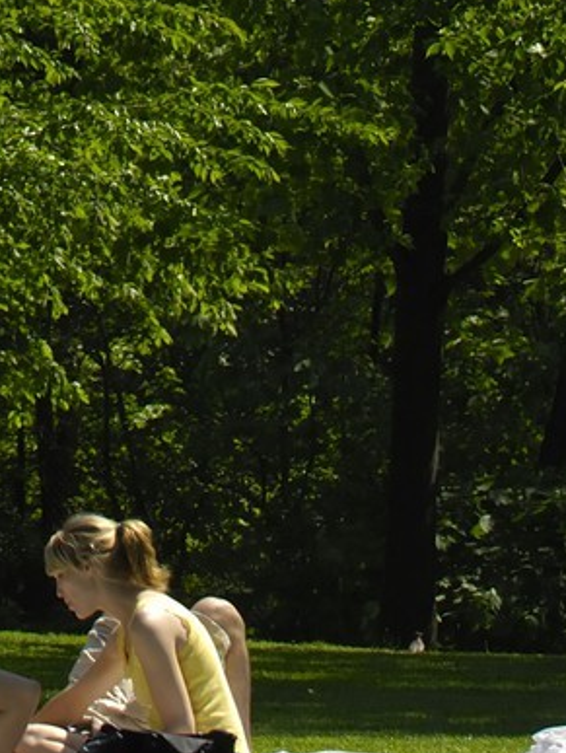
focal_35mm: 565
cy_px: -621
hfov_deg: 2.6
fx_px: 12297
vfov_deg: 3.5
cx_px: -325
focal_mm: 95
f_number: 6.3
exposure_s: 1/250
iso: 100
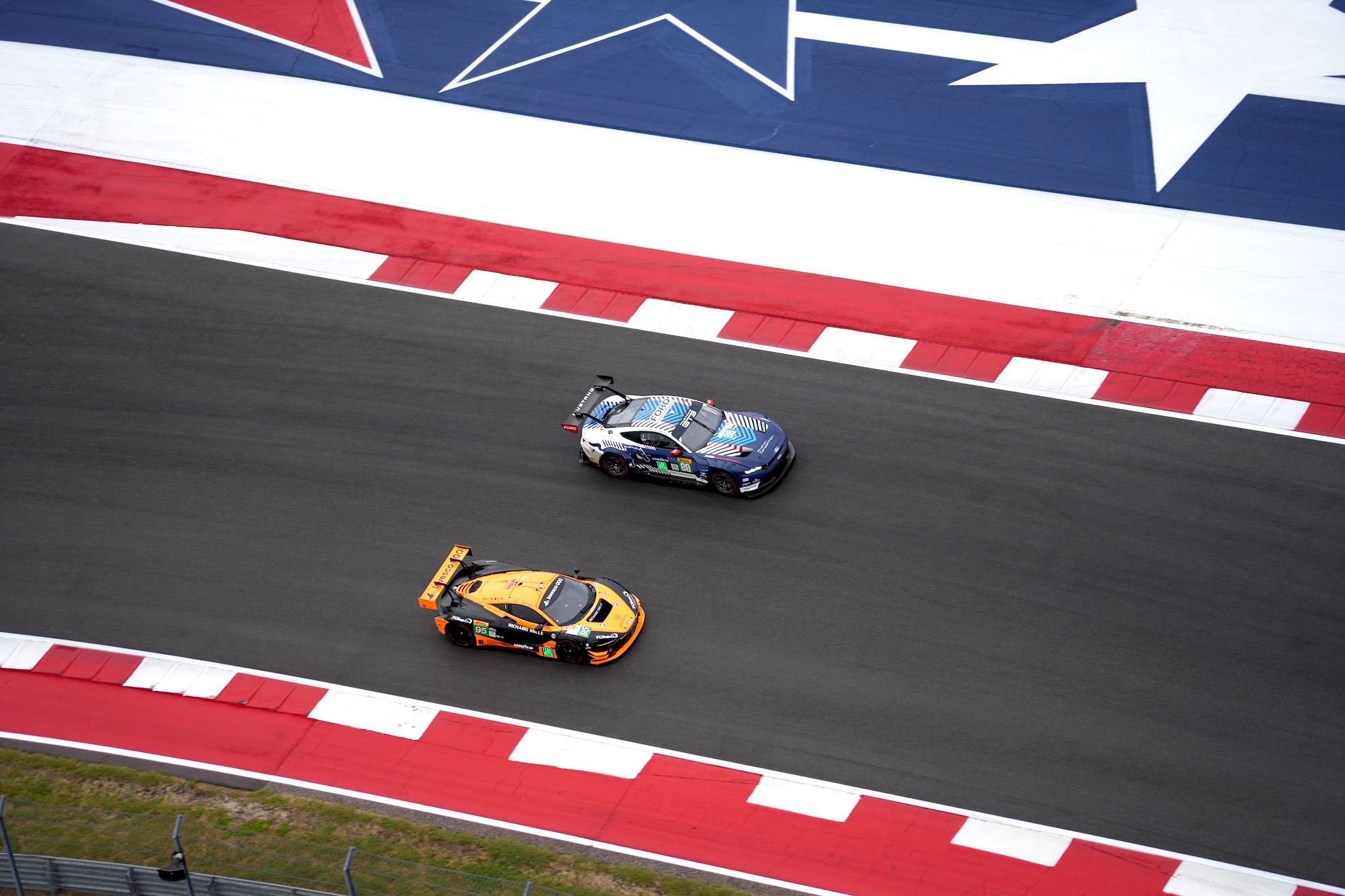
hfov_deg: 14.6
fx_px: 5267
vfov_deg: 9.7
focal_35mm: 141
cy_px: 448
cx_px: 672
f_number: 4
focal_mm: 141
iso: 125
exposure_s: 1/500
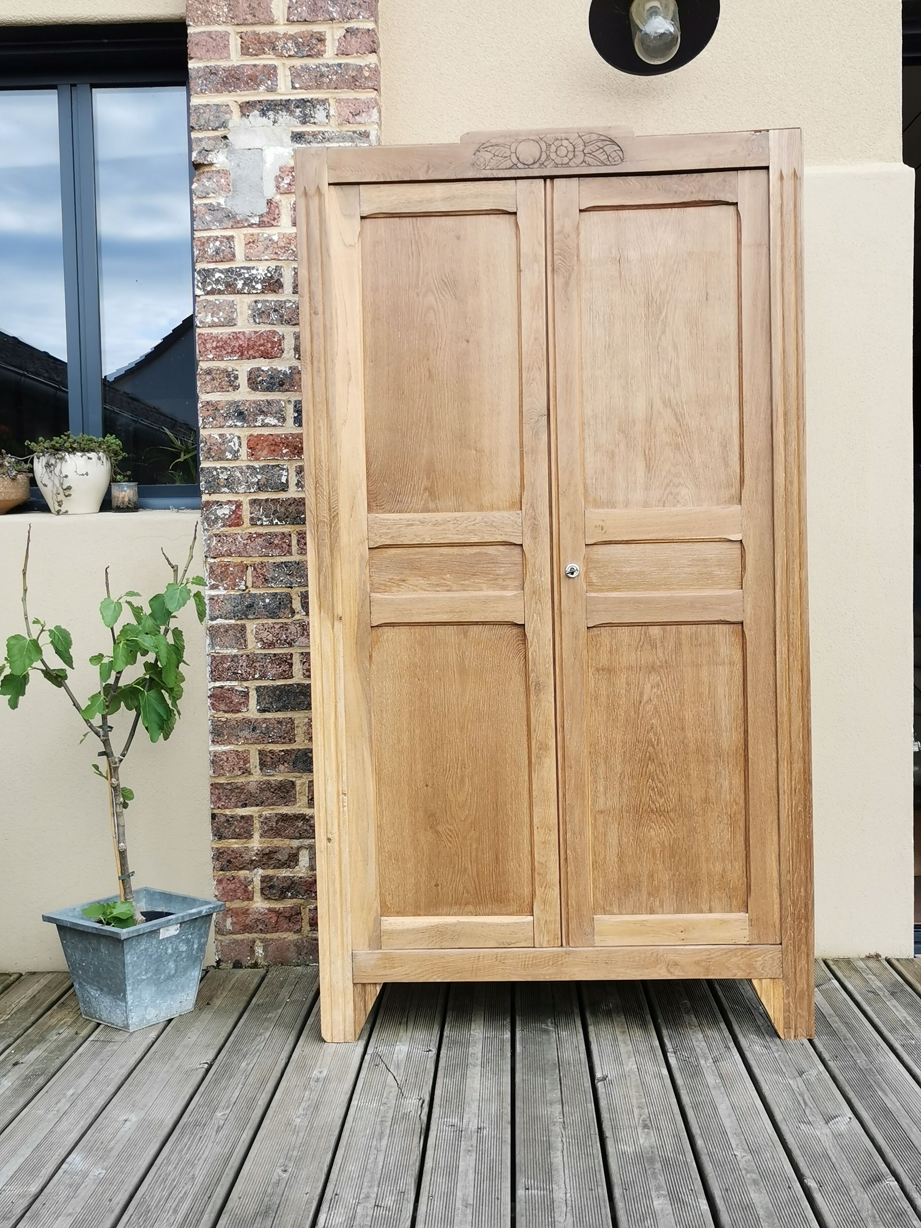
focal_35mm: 37
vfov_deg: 50.1
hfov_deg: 38.7
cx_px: 460
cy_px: 614
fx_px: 1313
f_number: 1.8
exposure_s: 1/387
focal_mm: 5.58
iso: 50
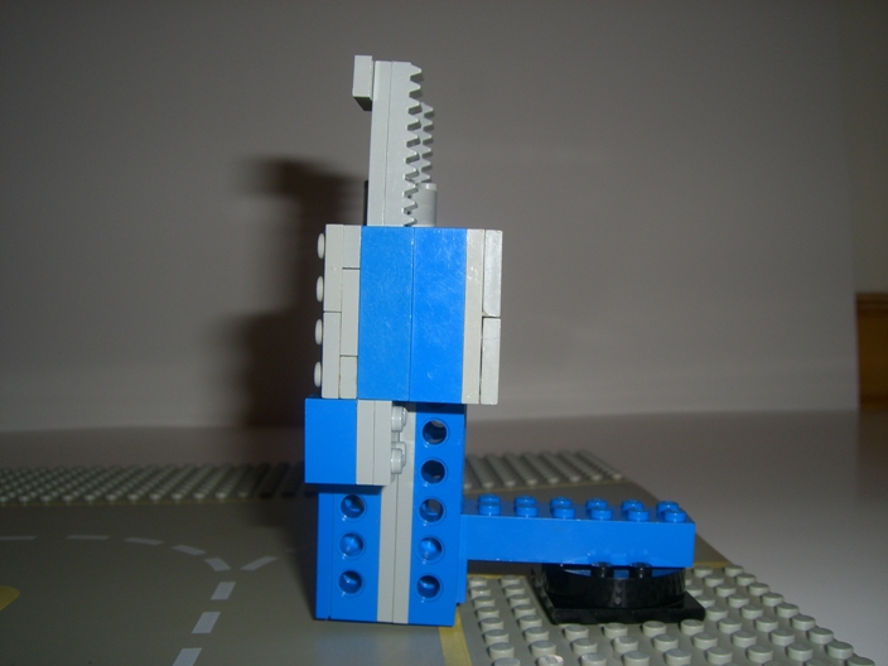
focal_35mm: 38
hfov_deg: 49.0
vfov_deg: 37.7
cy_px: 333
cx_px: 444
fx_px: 975
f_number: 4.3
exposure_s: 1/60
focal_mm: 6.2
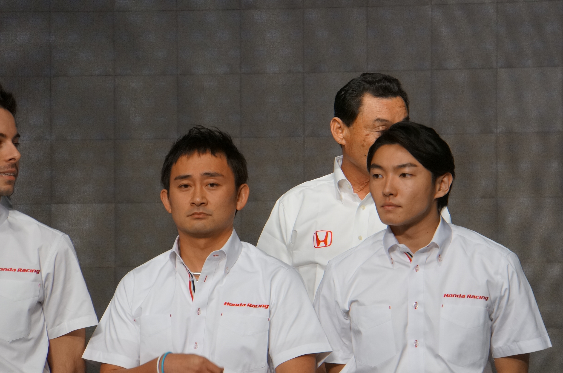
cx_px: 282
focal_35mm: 251
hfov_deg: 8.2
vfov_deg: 5.5
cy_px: 186
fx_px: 3921
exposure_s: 1/320
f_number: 6.3
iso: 1000
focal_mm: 167.4
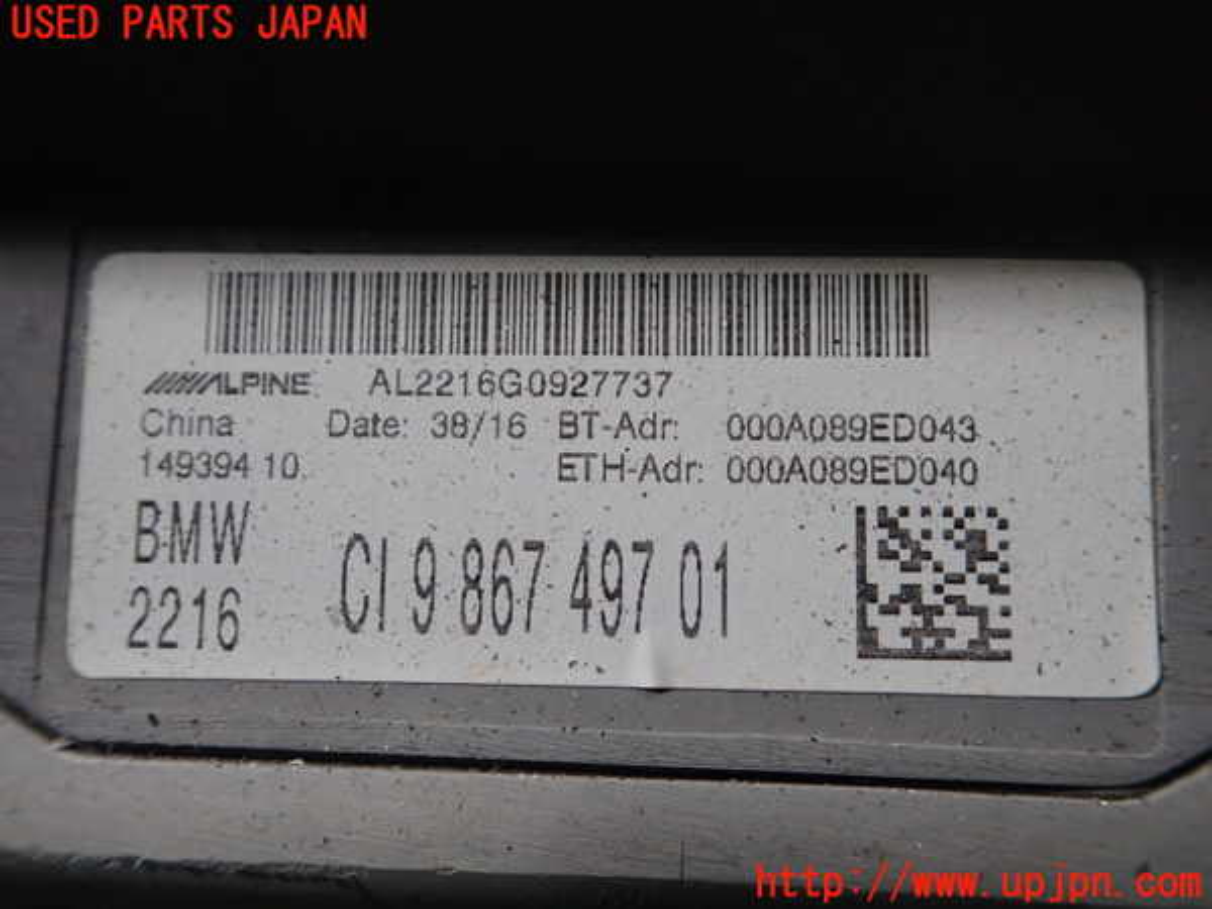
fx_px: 1050
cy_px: 454
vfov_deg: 46.8
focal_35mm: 30
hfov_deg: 60.0
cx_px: 606
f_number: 2.3
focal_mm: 5.5
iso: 320
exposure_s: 1/125
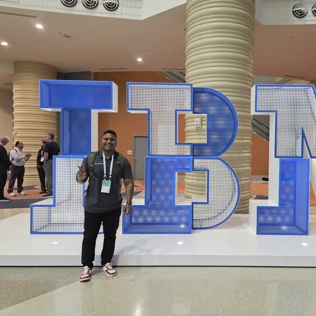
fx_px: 289
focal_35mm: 28
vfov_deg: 57.3
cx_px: 200
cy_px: 160
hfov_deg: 56.5
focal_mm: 6.3
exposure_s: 1/120
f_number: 1.7
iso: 500
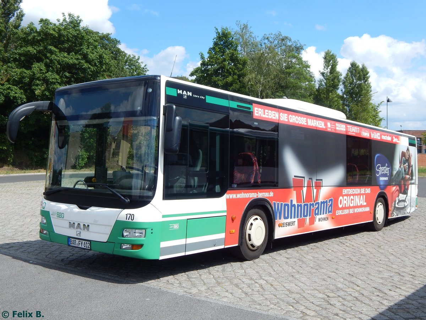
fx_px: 468
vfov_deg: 37.7
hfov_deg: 49.0
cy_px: 160
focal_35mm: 38
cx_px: 213
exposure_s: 1/400
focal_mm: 6.8
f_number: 6.9
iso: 125
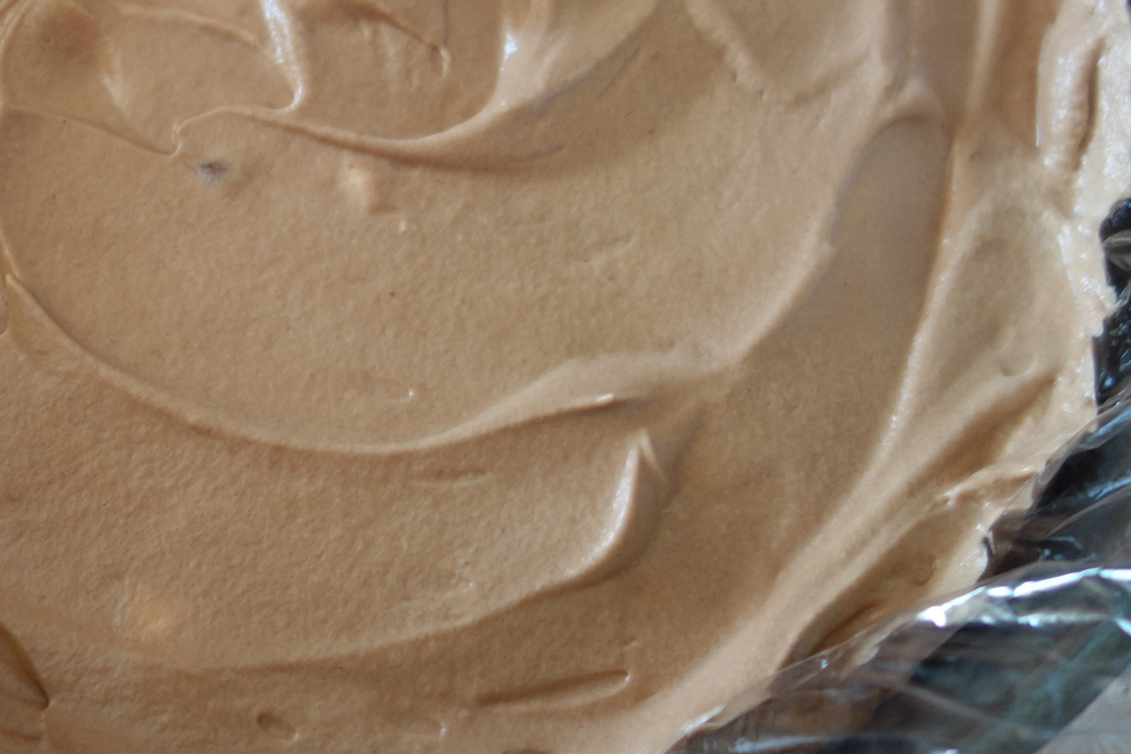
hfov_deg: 33.5
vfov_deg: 22.9
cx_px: 232
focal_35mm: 58
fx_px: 1822
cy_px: 91
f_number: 1.8
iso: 125
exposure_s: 1/40
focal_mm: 10.4
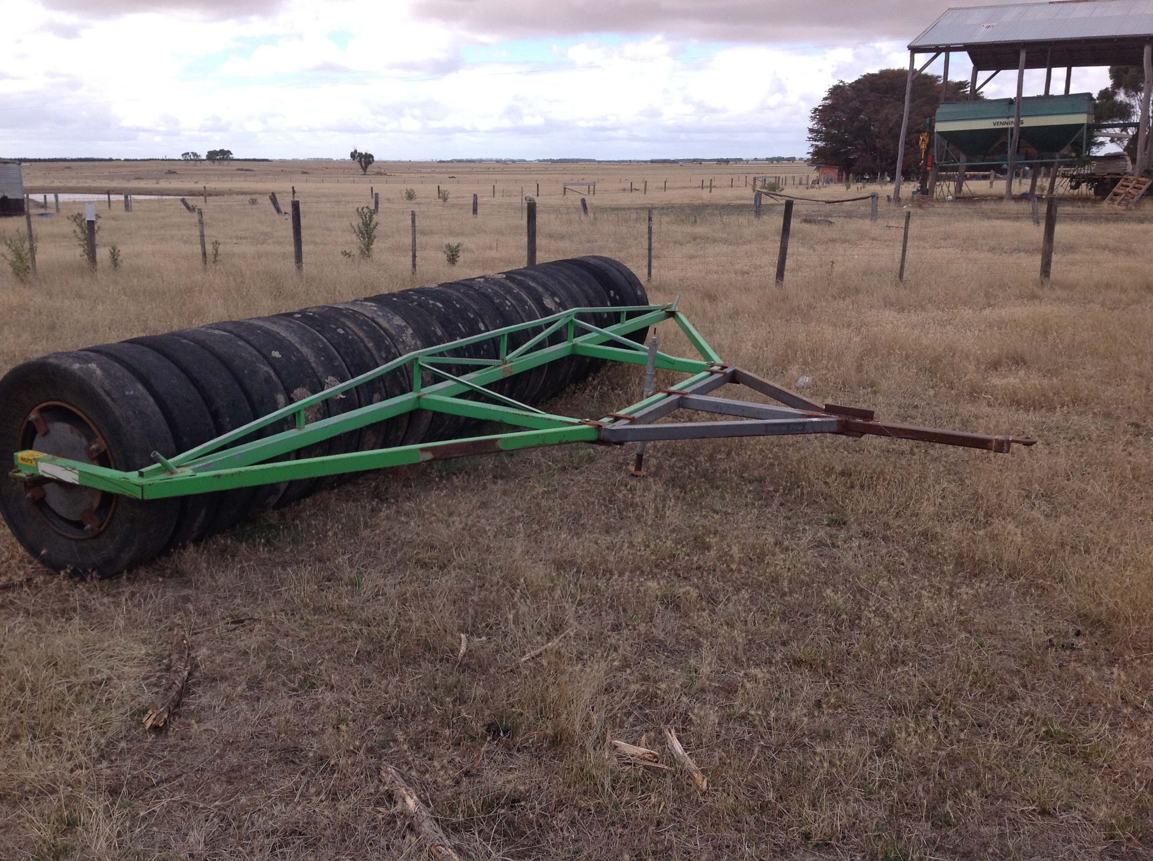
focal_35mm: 35
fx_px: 1164
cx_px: 576
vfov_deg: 40.6
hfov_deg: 52.7
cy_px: 430
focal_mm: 4.28
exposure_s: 1/1008
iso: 50
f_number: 2.4
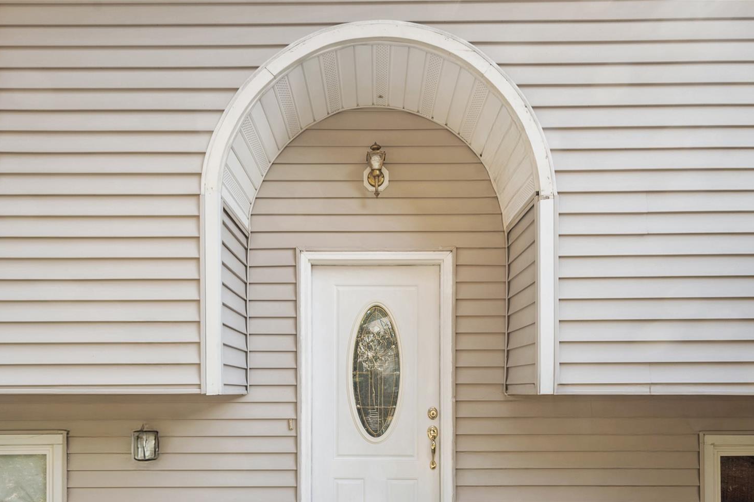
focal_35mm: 21
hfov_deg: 81.2
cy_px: 351
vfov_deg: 57.6
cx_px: 360
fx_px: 440
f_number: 11
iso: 100
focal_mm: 10
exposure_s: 1/6
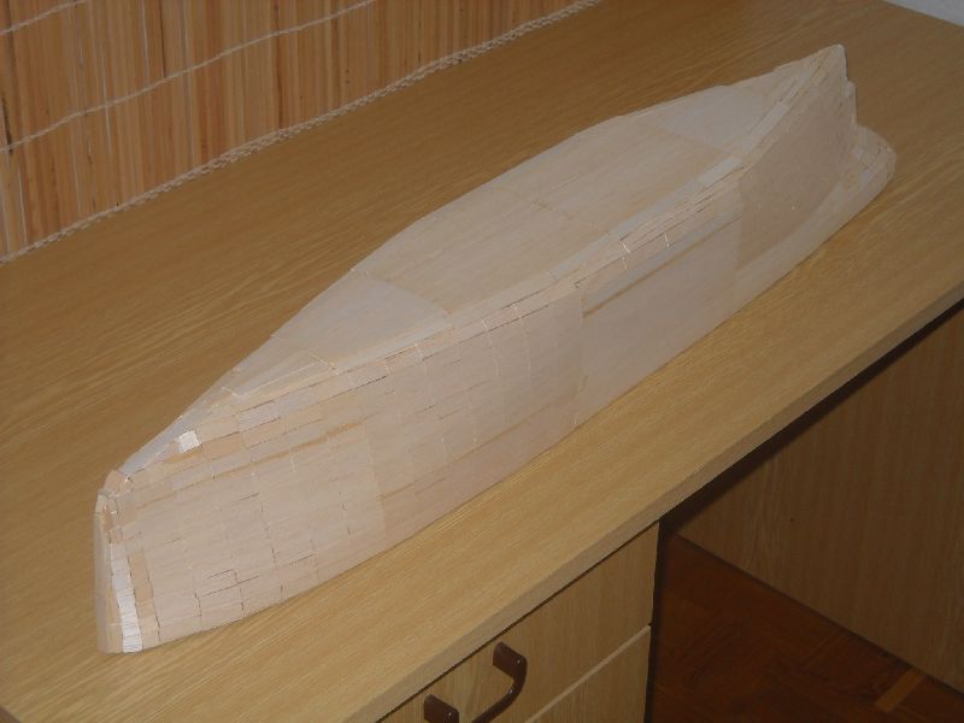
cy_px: 362
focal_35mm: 65
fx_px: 1810
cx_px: 482
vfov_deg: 22.6
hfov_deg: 29.8
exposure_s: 1/60
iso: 64
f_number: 4
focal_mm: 10.84
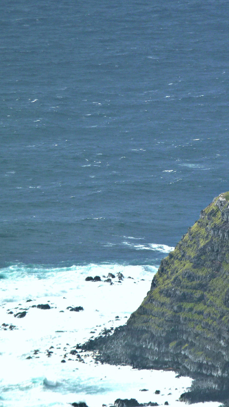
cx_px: 216
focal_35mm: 666
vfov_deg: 3.2
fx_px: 7193
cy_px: 204
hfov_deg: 1.8
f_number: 5.6
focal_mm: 81.2
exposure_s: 1/320
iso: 80
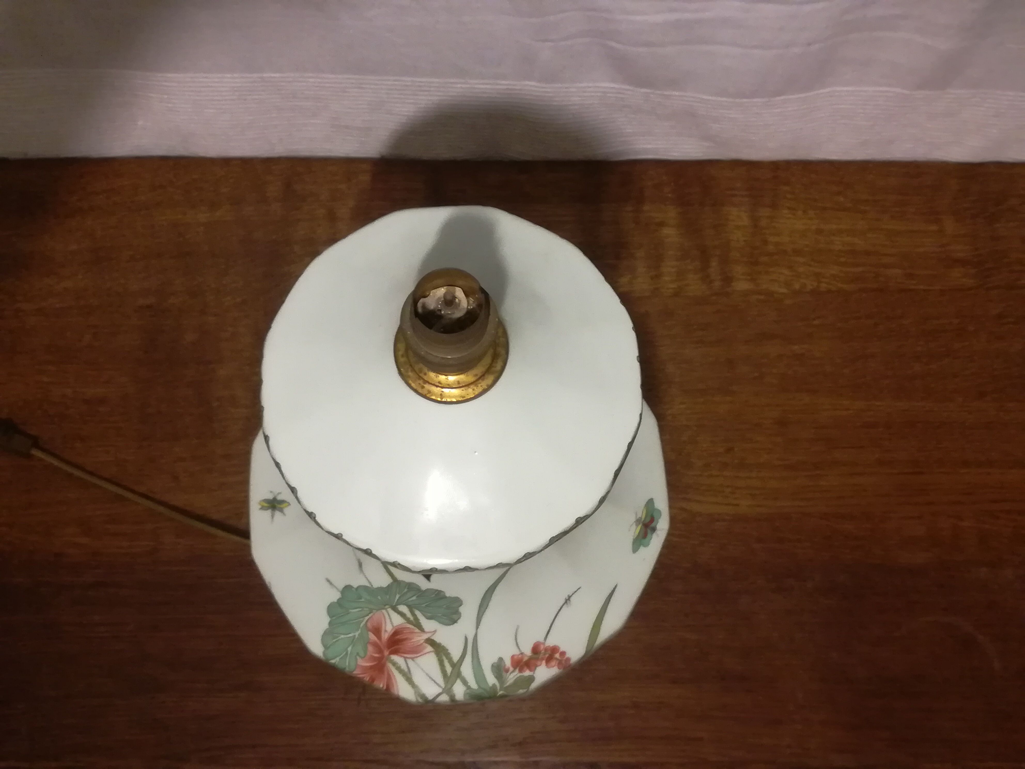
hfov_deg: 51.4
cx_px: 512
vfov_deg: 39.7
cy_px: 384
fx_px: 1066
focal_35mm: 36
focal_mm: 3.83
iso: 800
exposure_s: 1/14.3
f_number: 2.2
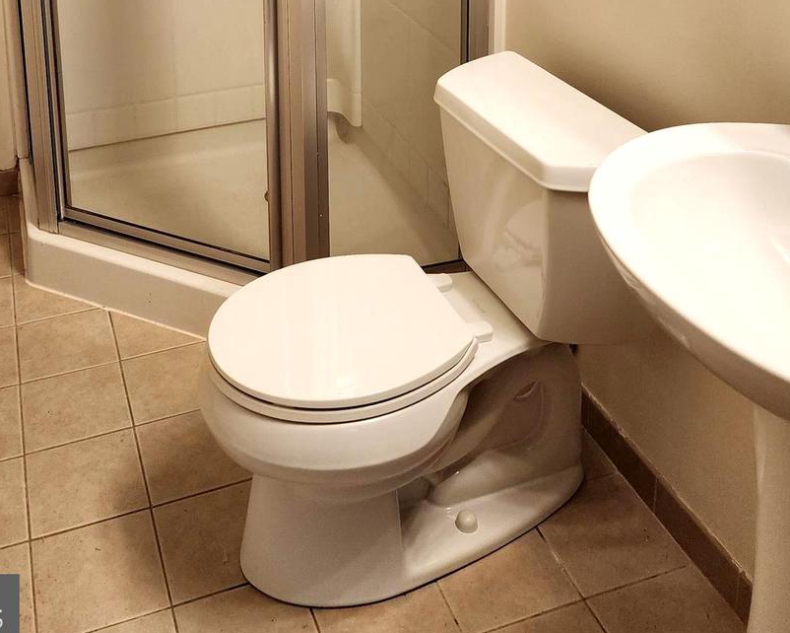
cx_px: 341
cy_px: -103
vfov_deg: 30.3
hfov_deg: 42.8
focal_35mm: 43
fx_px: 1006
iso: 200
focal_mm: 6.4
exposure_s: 1/120
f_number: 1.8
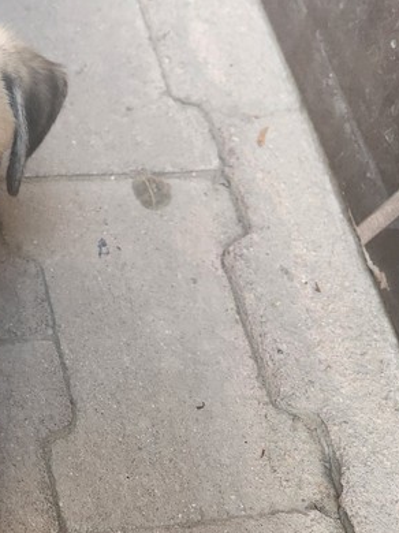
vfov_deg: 32.7
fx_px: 908
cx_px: -97
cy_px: 232
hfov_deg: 22.6
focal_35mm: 59
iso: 200
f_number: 1.8
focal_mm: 5.4
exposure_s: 1/120
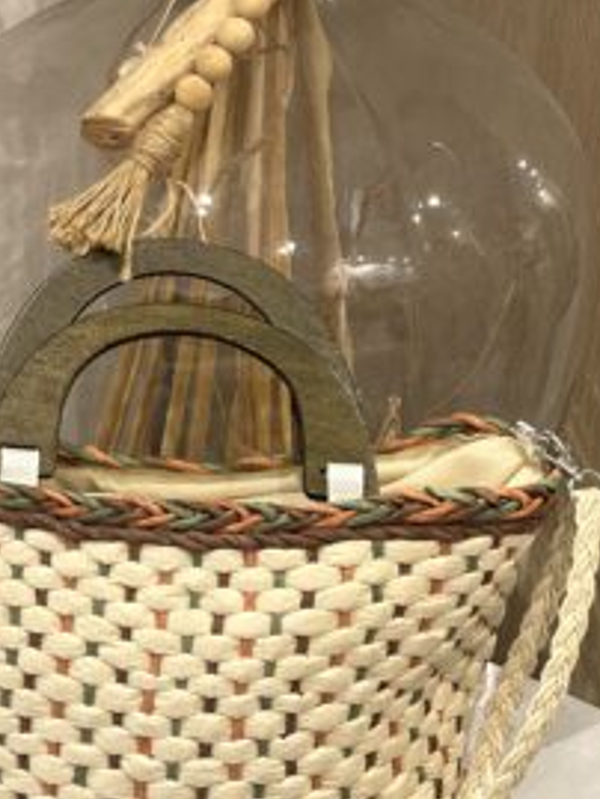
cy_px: 350
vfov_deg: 20.6
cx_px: 184
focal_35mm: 95
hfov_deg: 15.5
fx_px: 2194
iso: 125
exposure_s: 1/50
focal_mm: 7.5
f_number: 2.2
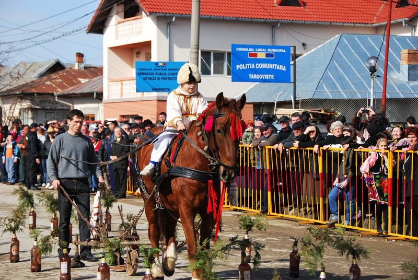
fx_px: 1081
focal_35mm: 93
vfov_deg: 14.8
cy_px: 140
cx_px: 209
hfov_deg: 21.9
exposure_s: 1/1250
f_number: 5
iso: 200
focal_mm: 62
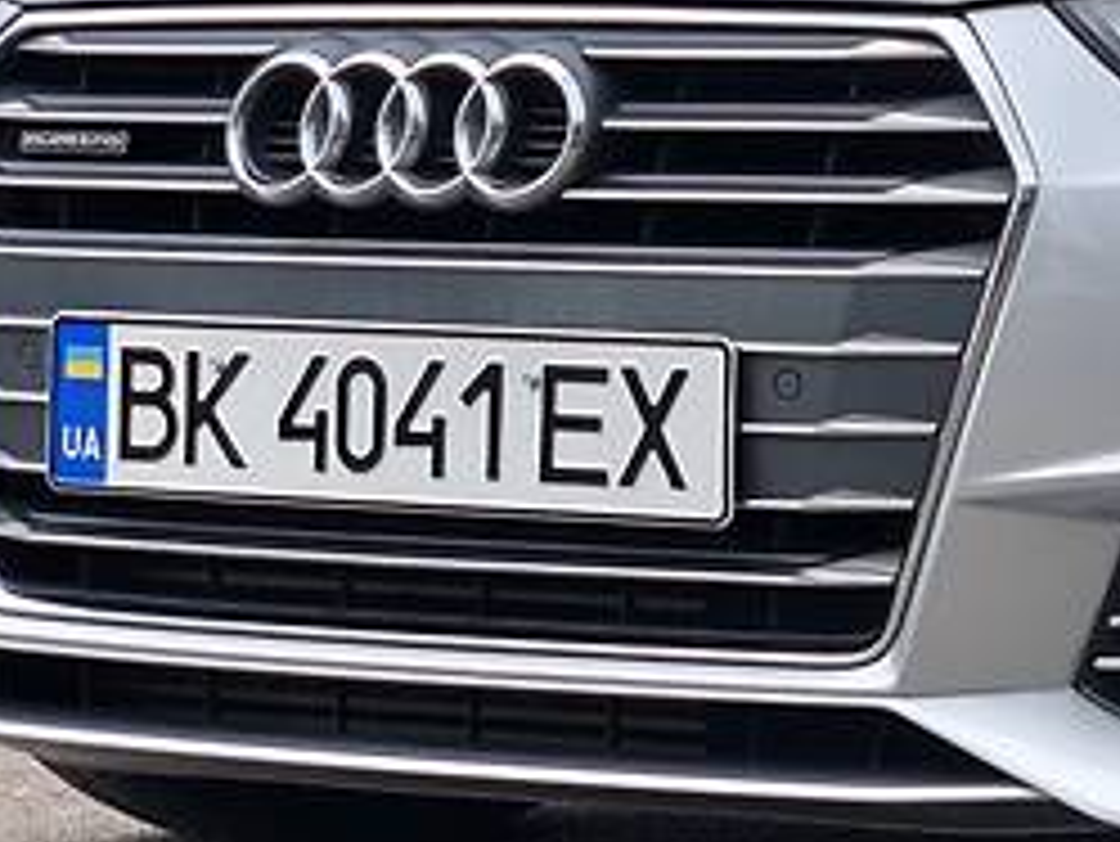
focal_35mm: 167
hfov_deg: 11.5
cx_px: 1426
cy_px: -5
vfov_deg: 8.8
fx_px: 5406
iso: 16
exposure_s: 1/274
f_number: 2.4
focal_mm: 6
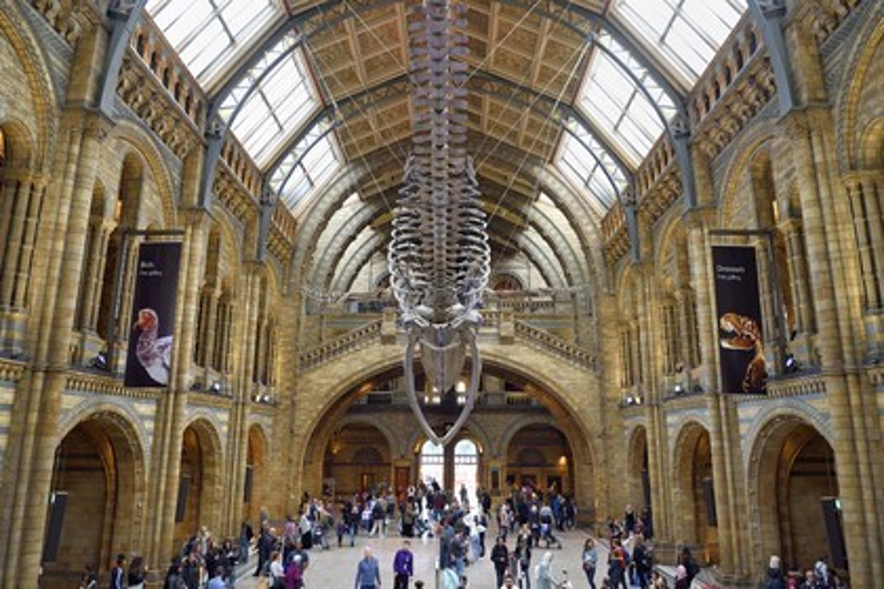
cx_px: 442
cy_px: 294
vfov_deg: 53.1
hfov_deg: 73.7
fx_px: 589
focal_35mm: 24
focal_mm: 24
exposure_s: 1/40
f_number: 6.3
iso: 800
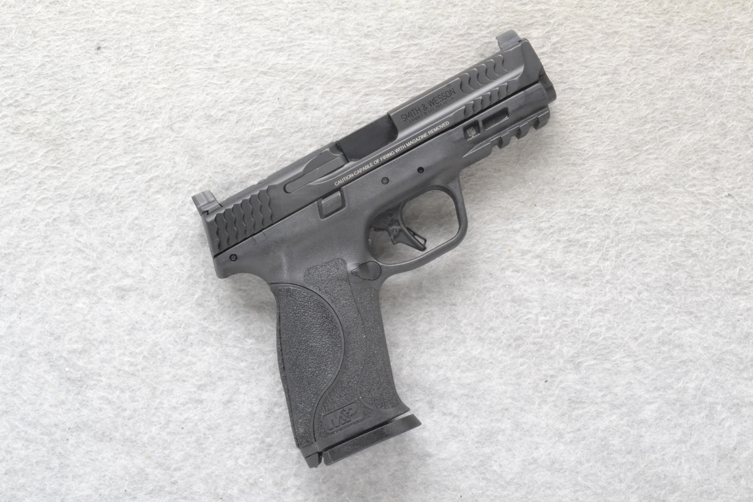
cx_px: 376
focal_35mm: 60
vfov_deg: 22.6
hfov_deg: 33.4
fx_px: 1255
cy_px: 251
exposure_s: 1/60
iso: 3200
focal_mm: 40
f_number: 20
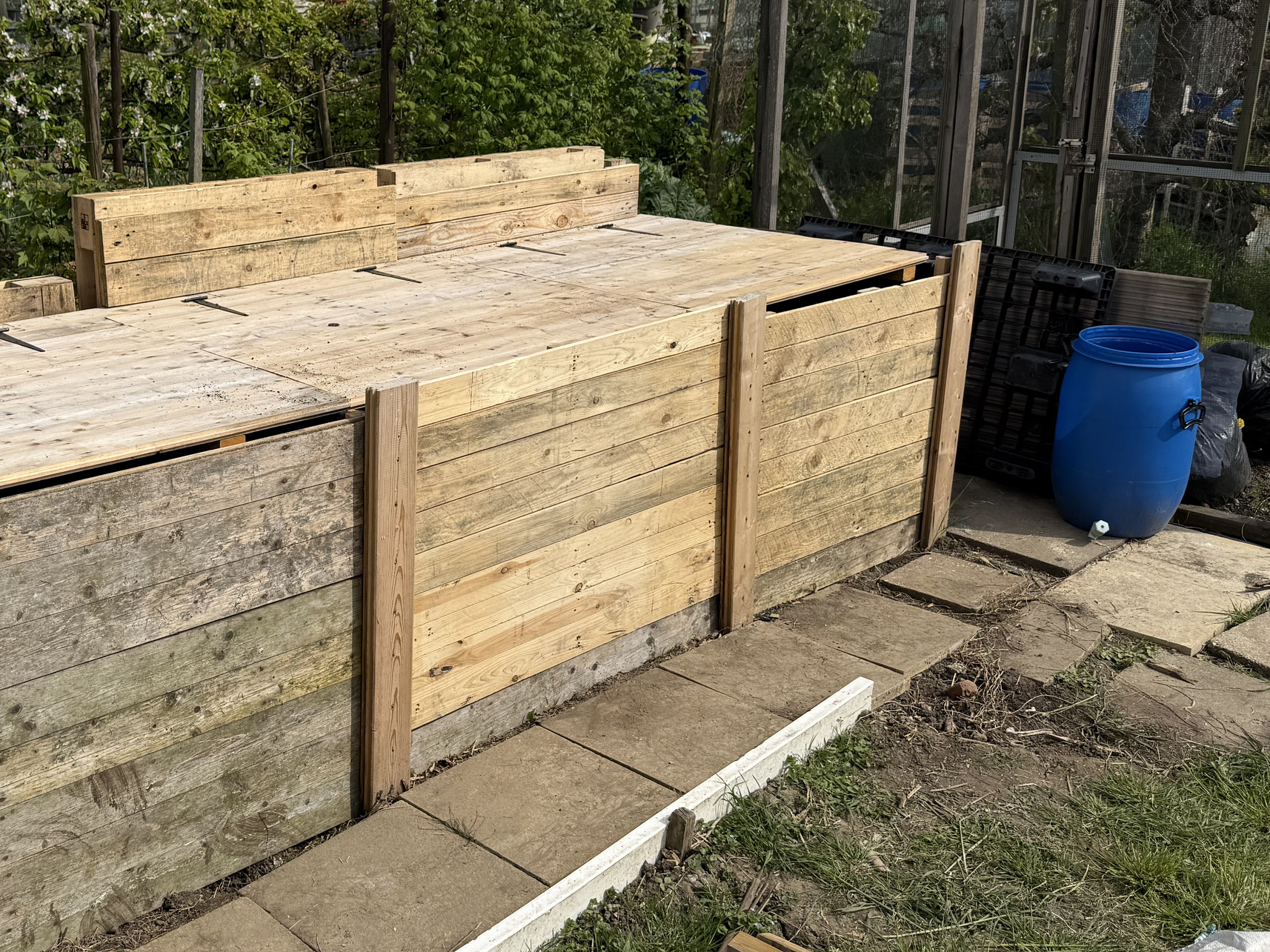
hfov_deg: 45.8
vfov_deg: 35.9
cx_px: 385
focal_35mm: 40
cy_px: 414
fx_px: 1467
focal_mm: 6.76
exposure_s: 1/6711
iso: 80
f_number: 1.78
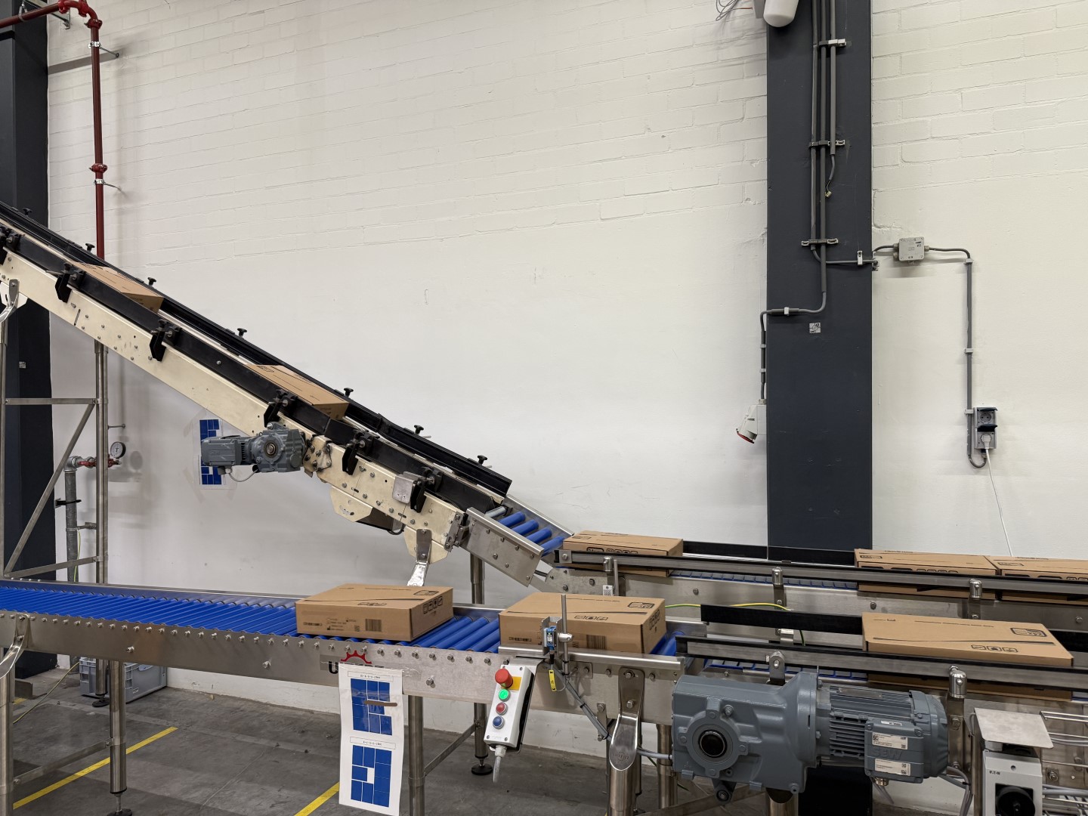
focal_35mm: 24
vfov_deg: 56.8
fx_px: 754
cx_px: 544
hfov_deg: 71.6
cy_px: 408
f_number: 1.78
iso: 160
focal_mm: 6.76
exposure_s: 1/117
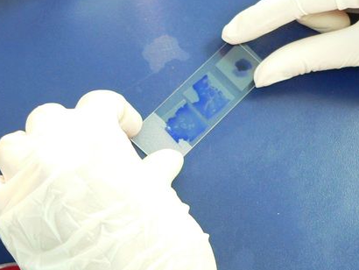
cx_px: 229
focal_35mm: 117
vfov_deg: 12.7
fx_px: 1214
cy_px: 178
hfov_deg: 16.8
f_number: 2.8
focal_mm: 12.4
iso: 200
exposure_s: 1/6
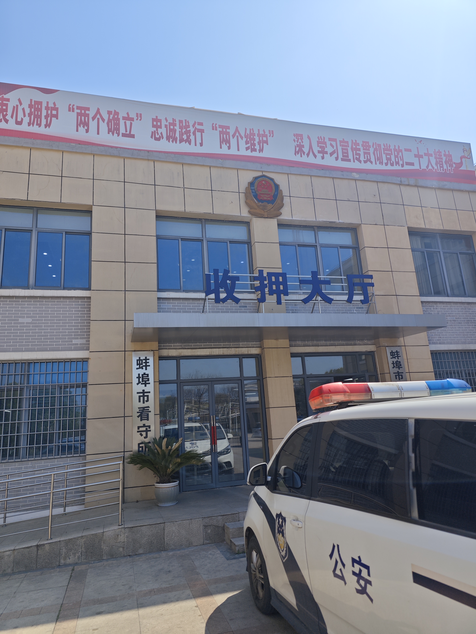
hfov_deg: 58.9
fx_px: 422
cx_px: 238
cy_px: 317
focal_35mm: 23
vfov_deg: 73.9
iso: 50
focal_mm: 8.7
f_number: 1.9
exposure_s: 1/3553
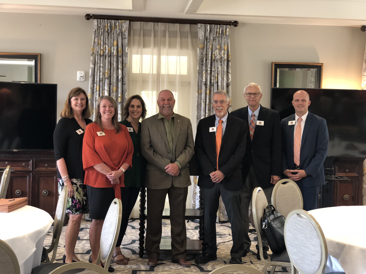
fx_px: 550
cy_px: 137
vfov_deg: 28.0
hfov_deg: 36.8
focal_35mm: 52
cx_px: 183
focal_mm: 6
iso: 125
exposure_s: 1/30
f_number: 2.4
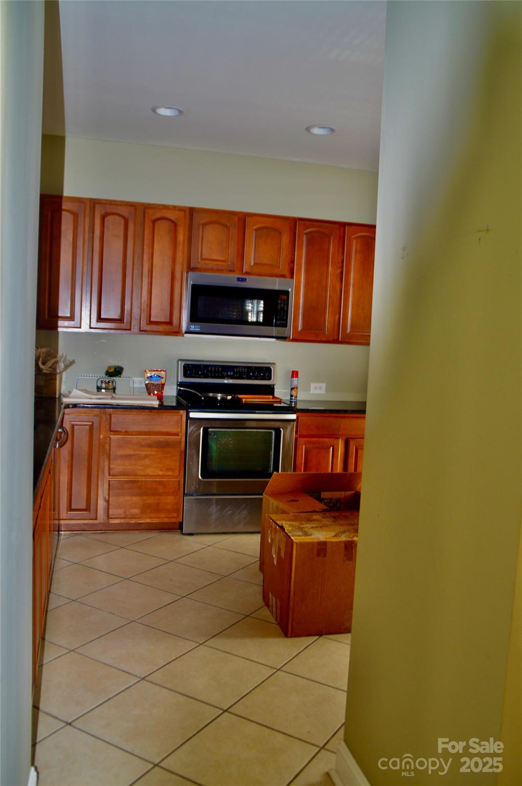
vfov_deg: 57.3
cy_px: 393
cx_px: 261
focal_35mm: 33
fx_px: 719
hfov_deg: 39.9
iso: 400
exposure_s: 1/60
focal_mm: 22
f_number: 4
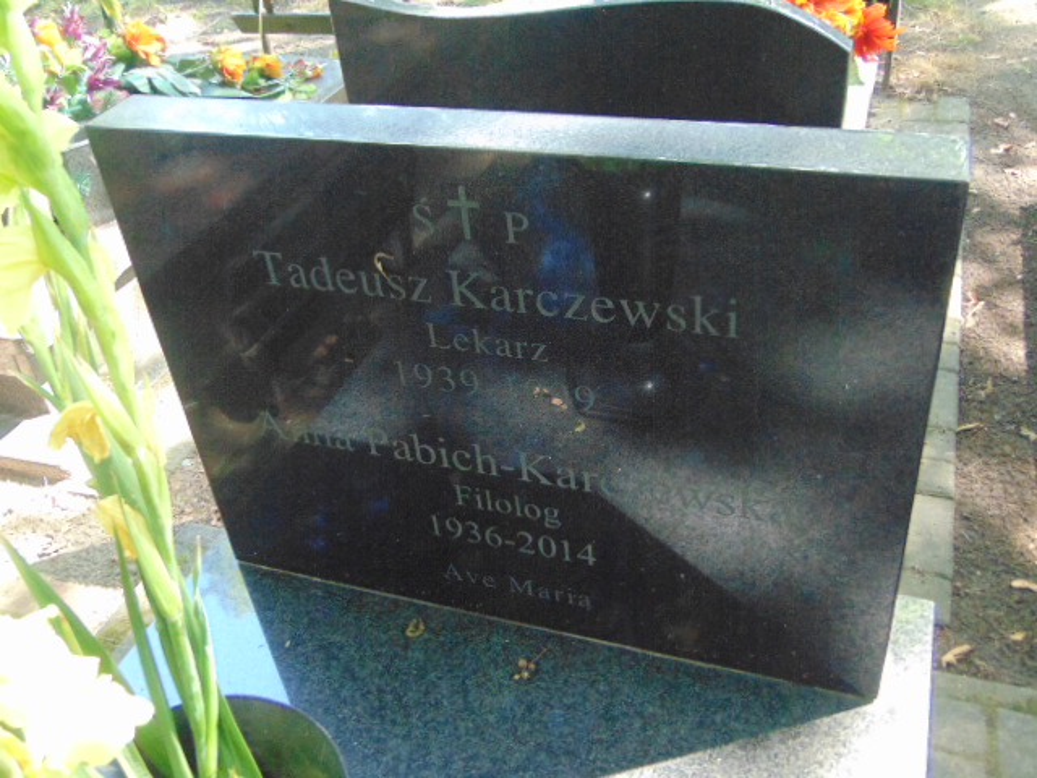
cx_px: 518
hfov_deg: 52.6
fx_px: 1049
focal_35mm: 35
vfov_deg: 40.7
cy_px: 389
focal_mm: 6.3
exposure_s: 1/80
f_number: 3.2
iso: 500
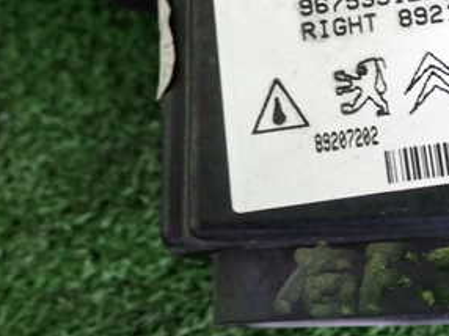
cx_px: 429
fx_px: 816
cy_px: 113
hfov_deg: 29.1
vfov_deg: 23.2
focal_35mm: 63
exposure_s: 1/30
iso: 640
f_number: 2.3
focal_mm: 5.4
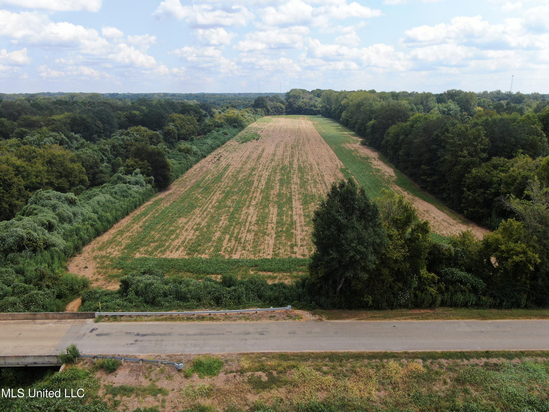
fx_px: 412
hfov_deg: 67.3
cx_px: 274
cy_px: 206
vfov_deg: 53.1
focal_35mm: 26
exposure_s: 1/1000
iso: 100
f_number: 2.9
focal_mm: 4.68
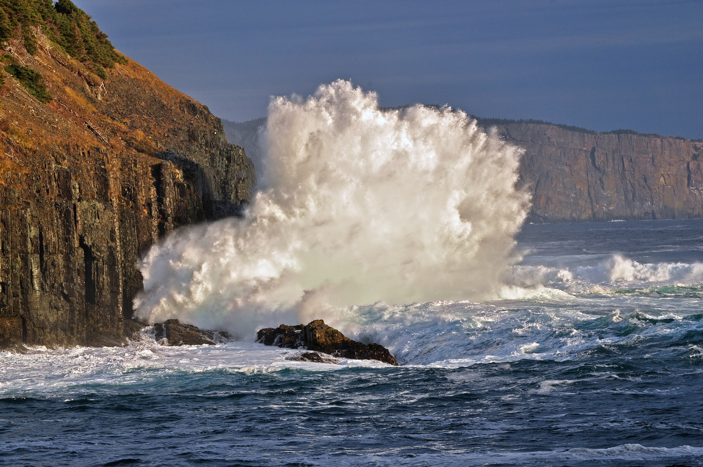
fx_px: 3950
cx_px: 352
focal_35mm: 202
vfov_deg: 6.8
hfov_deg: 10.2
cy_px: 234
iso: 200
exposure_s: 1/125
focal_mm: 135
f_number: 19
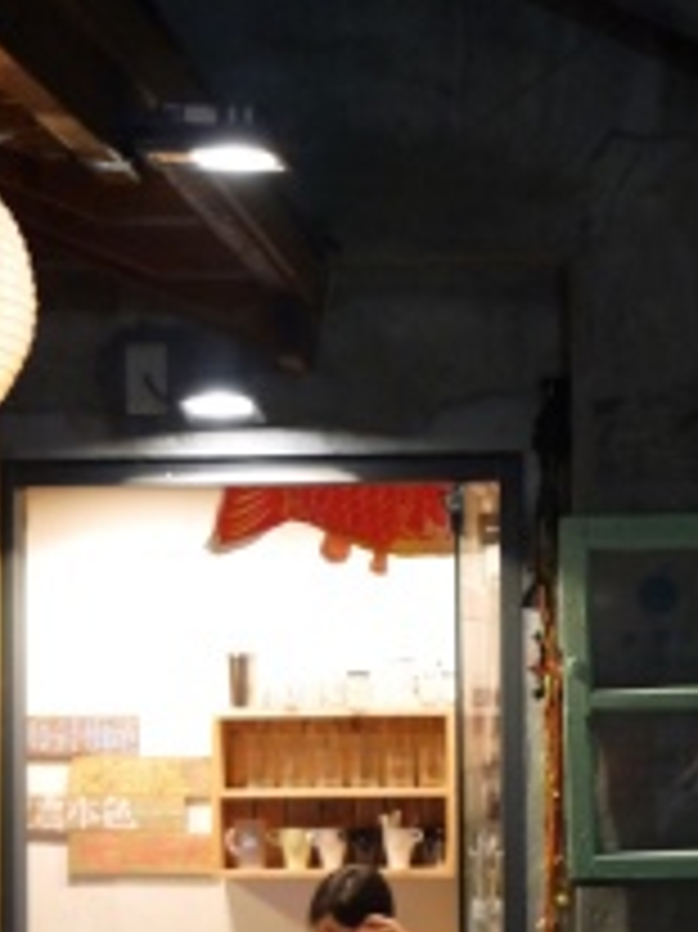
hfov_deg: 11.0
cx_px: 491
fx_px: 3606
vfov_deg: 14.7
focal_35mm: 134
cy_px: 558
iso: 1600
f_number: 5.4
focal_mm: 31
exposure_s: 1/13
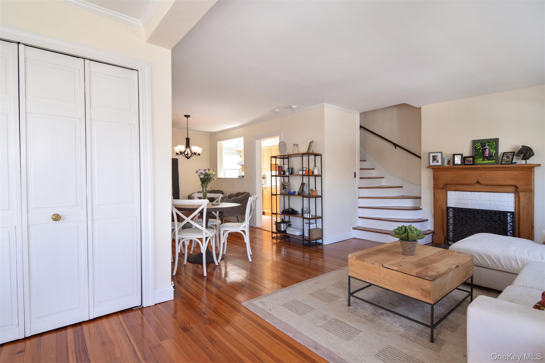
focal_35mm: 16
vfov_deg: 72.0
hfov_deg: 95.0
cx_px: 272
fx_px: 250
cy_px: 182
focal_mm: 11
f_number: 8
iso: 640
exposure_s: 1/30
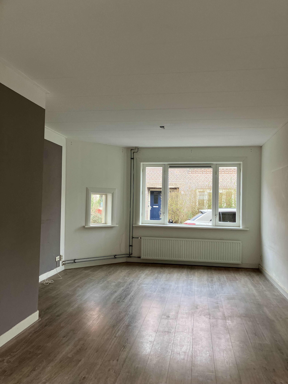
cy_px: 192
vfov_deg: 63.4
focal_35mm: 28
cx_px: 144
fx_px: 311
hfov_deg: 49.7
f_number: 1.8
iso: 64
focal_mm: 3.99
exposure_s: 1/121
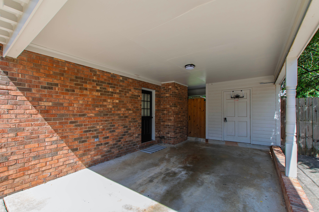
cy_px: 106
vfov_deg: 77.3
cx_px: 160
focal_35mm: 15
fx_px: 133
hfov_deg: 100.4
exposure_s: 1/50
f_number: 8
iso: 160
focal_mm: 10
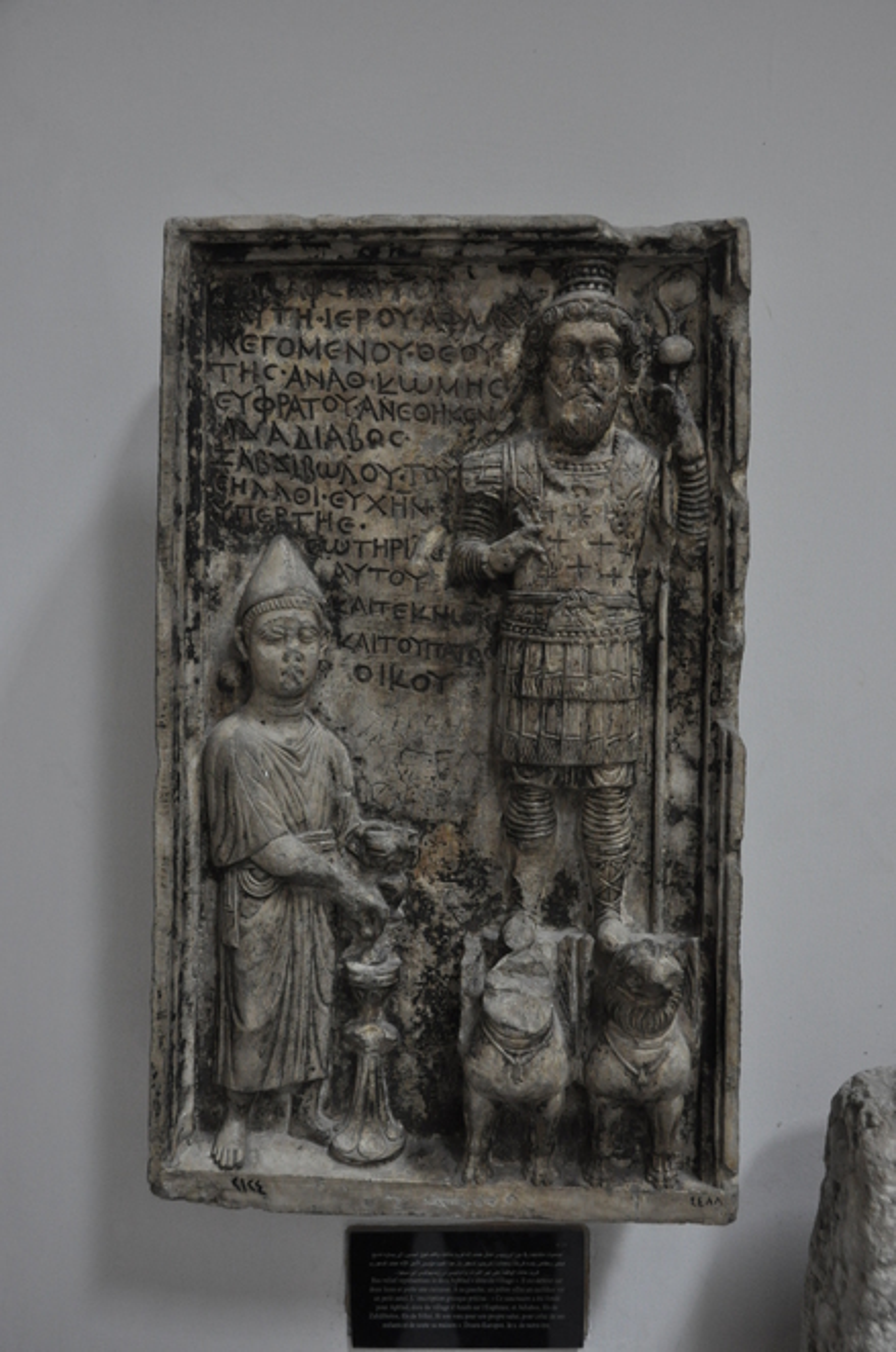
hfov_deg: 34.1
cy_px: 676
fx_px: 1461
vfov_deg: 49.6
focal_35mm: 39
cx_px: 448
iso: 1250
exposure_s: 1/30
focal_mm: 26
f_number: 3.8
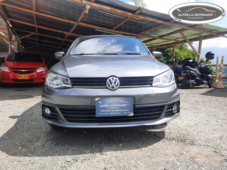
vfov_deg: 54.9
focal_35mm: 25
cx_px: 114
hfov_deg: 69.4
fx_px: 164
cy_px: 85
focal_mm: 4.6
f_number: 2
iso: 32
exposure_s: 1/655
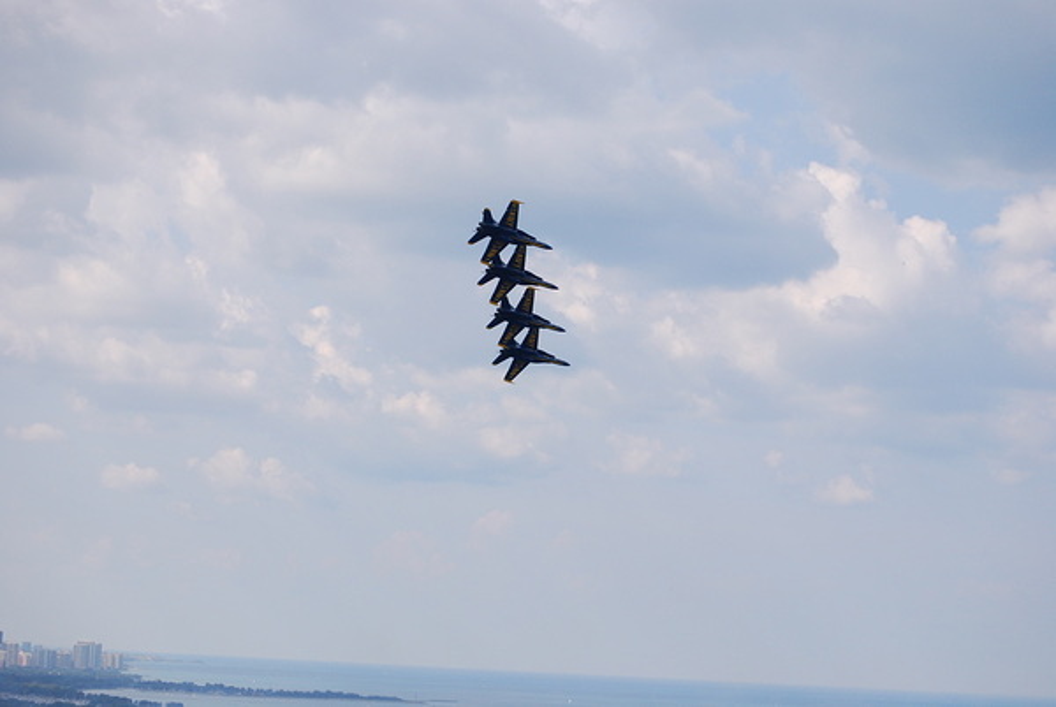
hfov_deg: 24.6
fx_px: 2424
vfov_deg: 16.6
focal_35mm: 82
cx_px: 528
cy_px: 354
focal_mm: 55
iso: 400
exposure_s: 1/1250
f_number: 8
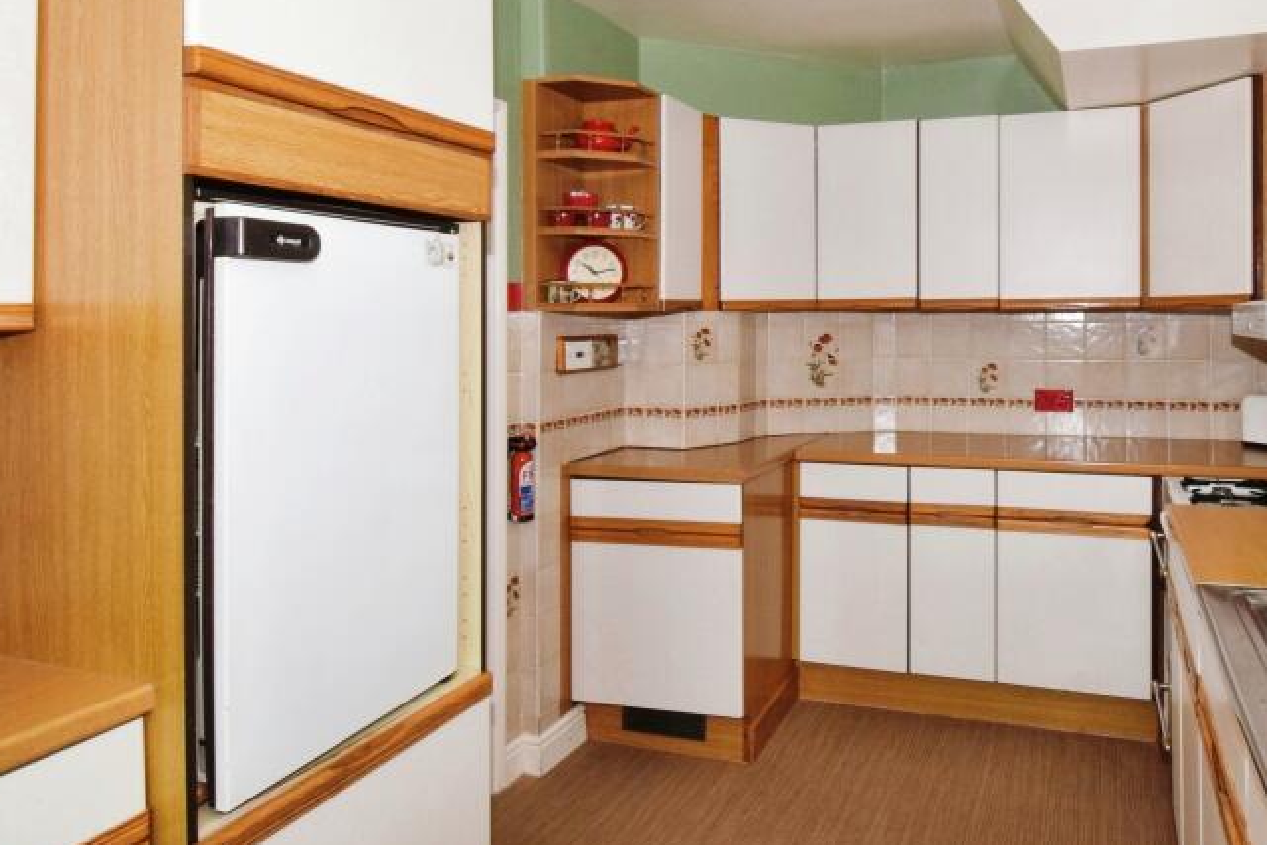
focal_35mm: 24
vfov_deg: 52.6
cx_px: 824
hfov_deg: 72.0
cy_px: 314
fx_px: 845
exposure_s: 1/60
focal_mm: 10
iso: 1000
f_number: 16
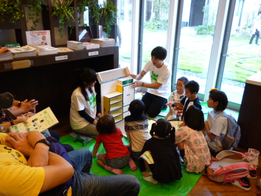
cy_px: 98
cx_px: 130
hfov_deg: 63.4
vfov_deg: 49.7
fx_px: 211
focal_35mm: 28
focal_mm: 5
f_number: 3.1
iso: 400
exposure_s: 1/50
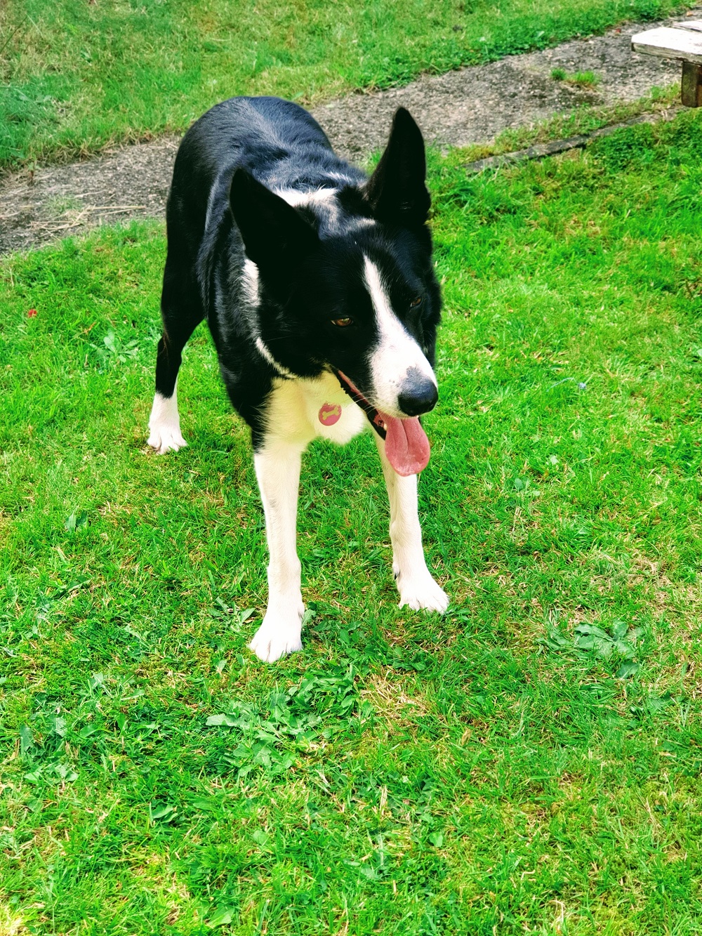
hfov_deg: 28.0
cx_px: 351
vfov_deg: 36.8
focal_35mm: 52
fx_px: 1406
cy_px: 468
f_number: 2.4
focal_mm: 6
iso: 32
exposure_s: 1/100
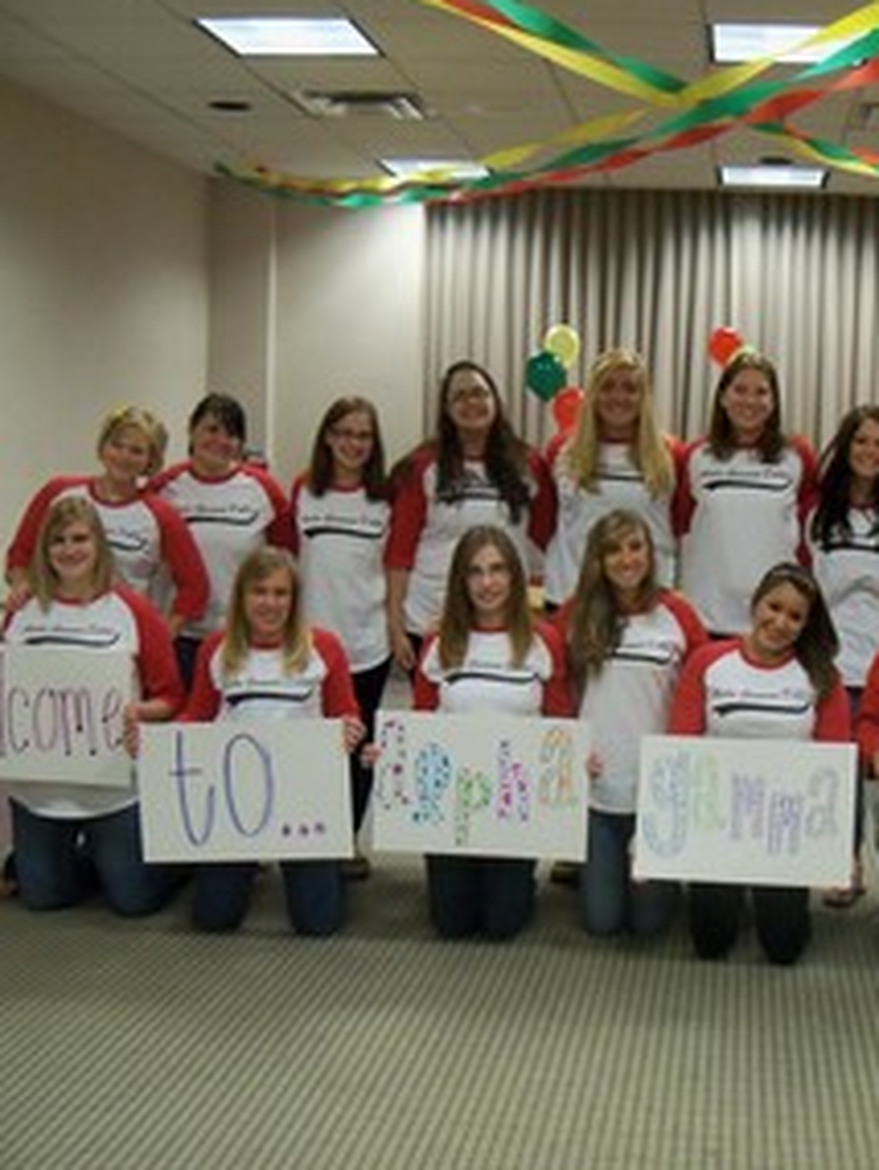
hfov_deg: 29.8
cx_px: 667
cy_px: 577
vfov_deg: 39.6
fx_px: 1624
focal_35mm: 48
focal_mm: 6.2
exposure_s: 1/40
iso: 400
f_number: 3.5
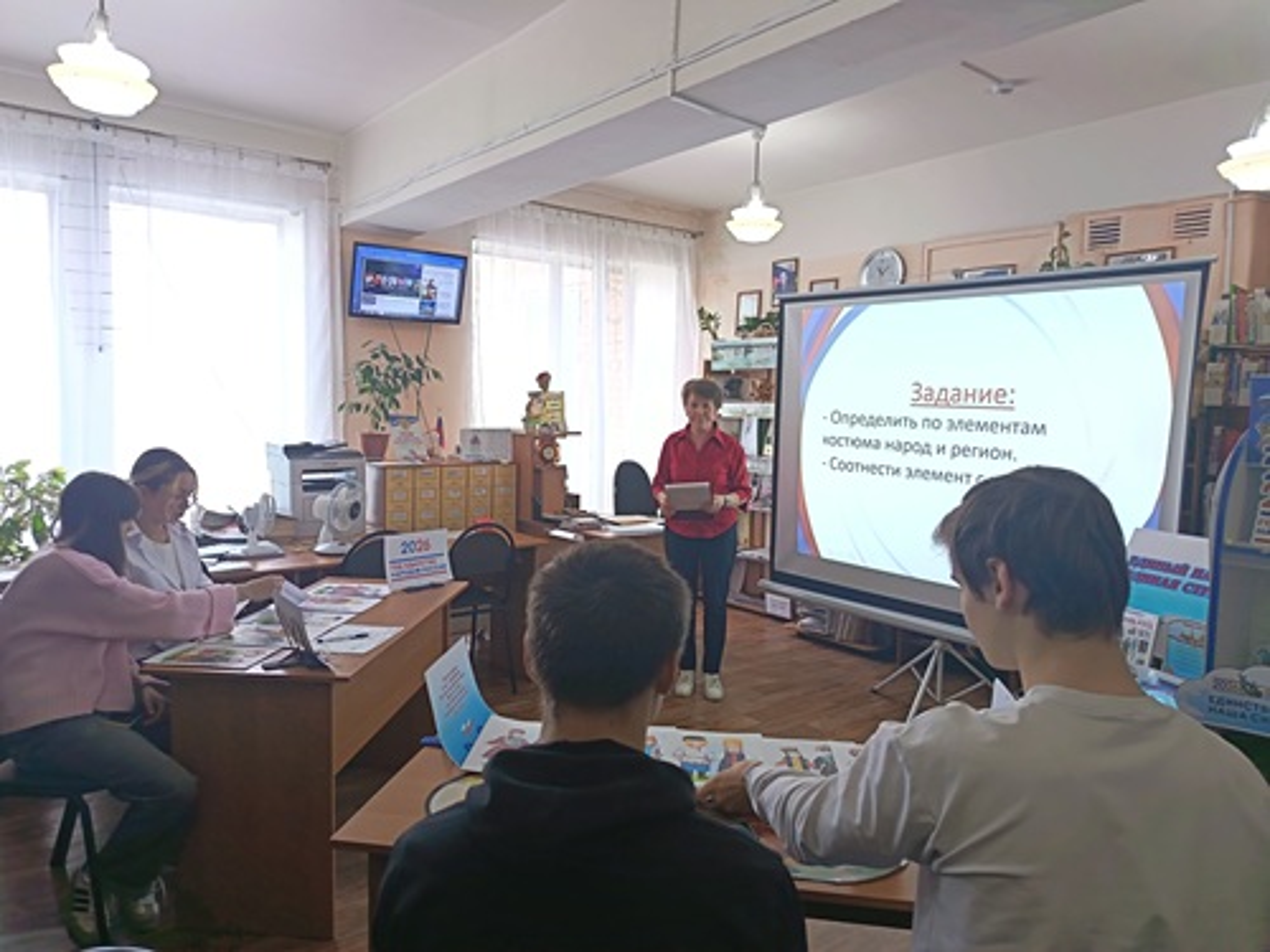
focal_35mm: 24
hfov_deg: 71.6
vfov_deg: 56.8
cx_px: 635
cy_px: 476
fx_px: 881
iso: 418
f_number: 1.75
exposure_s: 1/50
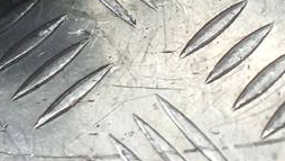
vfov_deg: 9.4
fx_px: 831
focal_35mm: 110
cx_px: -101
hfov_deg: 18.0
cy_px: -268
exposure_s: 1/50
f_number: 1.8
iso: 64
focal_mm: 4.6
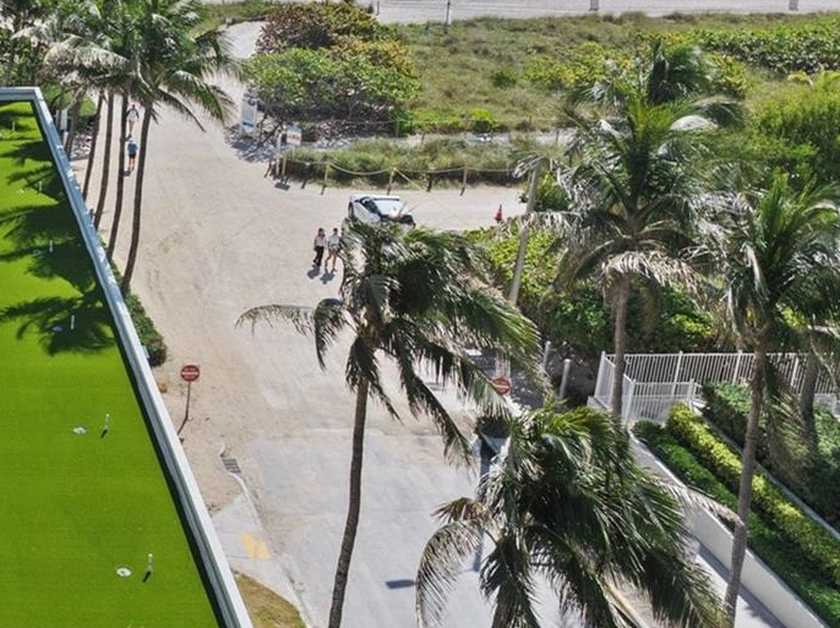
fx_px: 1357
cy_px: 168
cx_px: -110
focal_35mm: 56
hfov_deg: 30.3
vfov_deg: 25.8
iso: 130
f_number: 2.8
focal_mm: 12.29
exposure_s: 1/4000
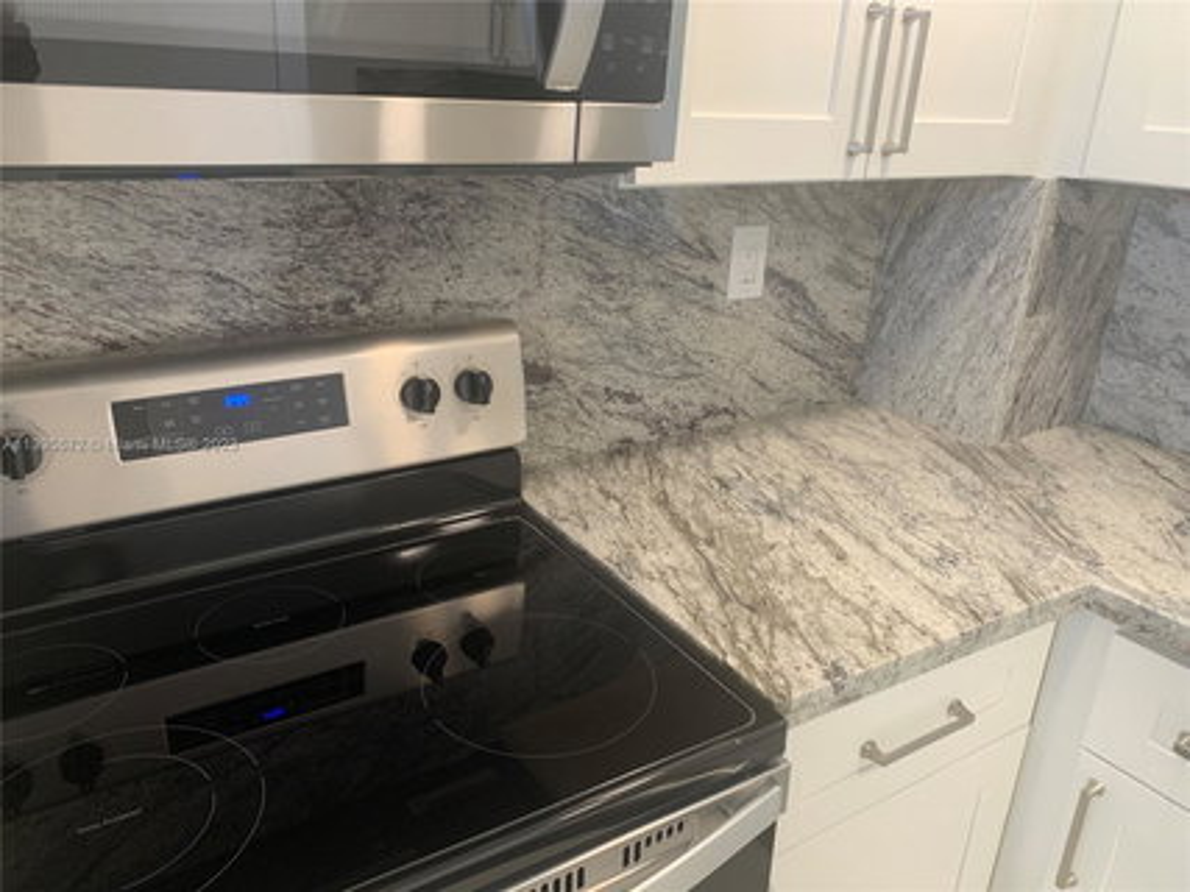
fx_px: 894
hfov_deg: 67.3
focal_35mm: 26
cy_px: 446
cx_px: 595
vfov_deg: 53.0
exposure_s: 1/60
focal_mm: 4.25
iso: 160
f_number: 1.8
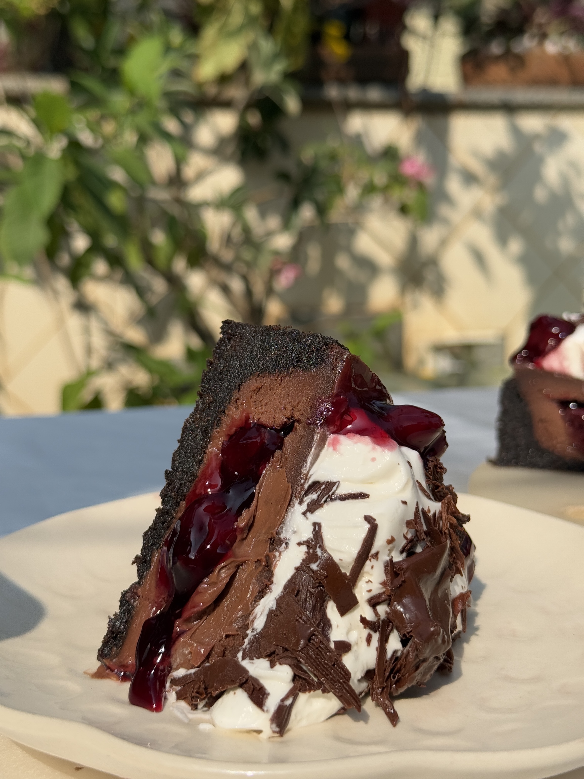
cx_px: 292
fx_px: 1080
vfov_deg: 39.7
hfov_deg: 30.3
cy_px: 390
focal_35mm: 48
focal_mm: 6.76
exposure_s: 1/5587
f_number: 1.78
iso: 80
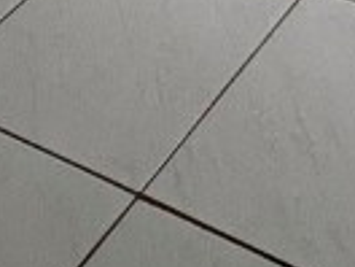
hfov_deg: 16.7
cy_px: -515
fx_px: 1118
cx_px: 500
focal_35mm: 109
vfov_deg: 10.2
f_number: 2.2
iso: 160
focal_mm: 2.22
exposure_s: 1/120
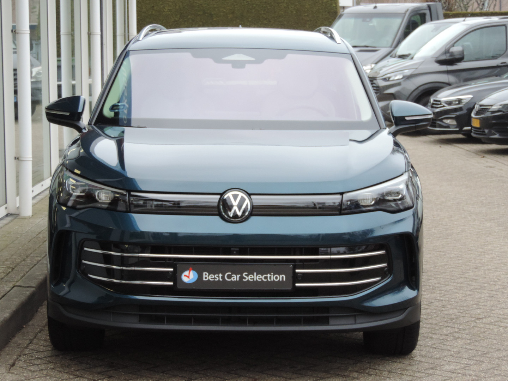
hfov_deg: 18.7
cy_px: 190
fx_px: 1541
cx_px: 254
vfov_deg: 14.1
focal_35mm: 105
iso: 500
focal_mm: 18.7
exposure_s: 1/100
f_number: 4.2
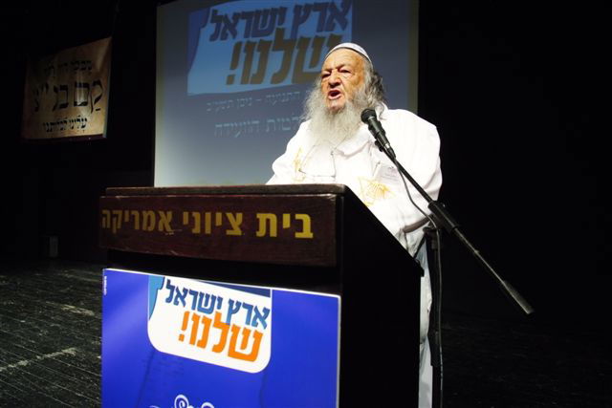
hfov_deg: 69.4
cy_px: 204
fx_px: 442
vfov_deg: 49.6
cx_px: 306
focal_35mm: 26
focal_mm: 17
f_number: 4
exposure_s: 1/125
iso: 640
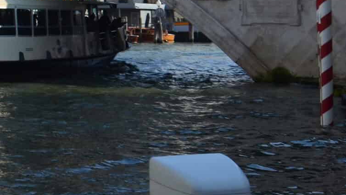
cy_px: -146
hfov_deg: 17.9
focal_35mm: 112
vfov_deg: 10.3
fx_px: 1025
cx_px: -110
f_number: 10
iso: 400
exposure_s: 1/200
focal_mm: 21
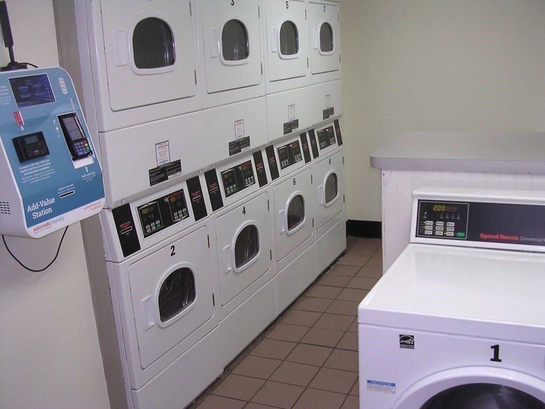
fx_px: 598
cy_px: 204
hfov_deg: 49.0
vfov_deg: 37.7
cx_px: 272
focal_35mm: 38
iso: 100
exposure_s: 1/30
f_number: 2.8
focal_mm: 5.8
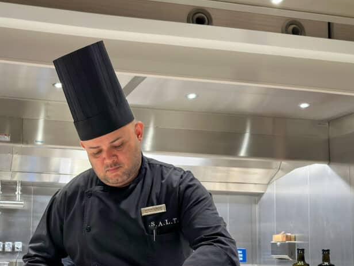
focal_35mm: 50
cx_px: 73
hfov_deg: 36.9
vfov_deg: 28.6
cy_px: 203
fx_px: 512
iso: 200
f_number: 1.78
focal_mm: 6.86
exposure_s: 1/58
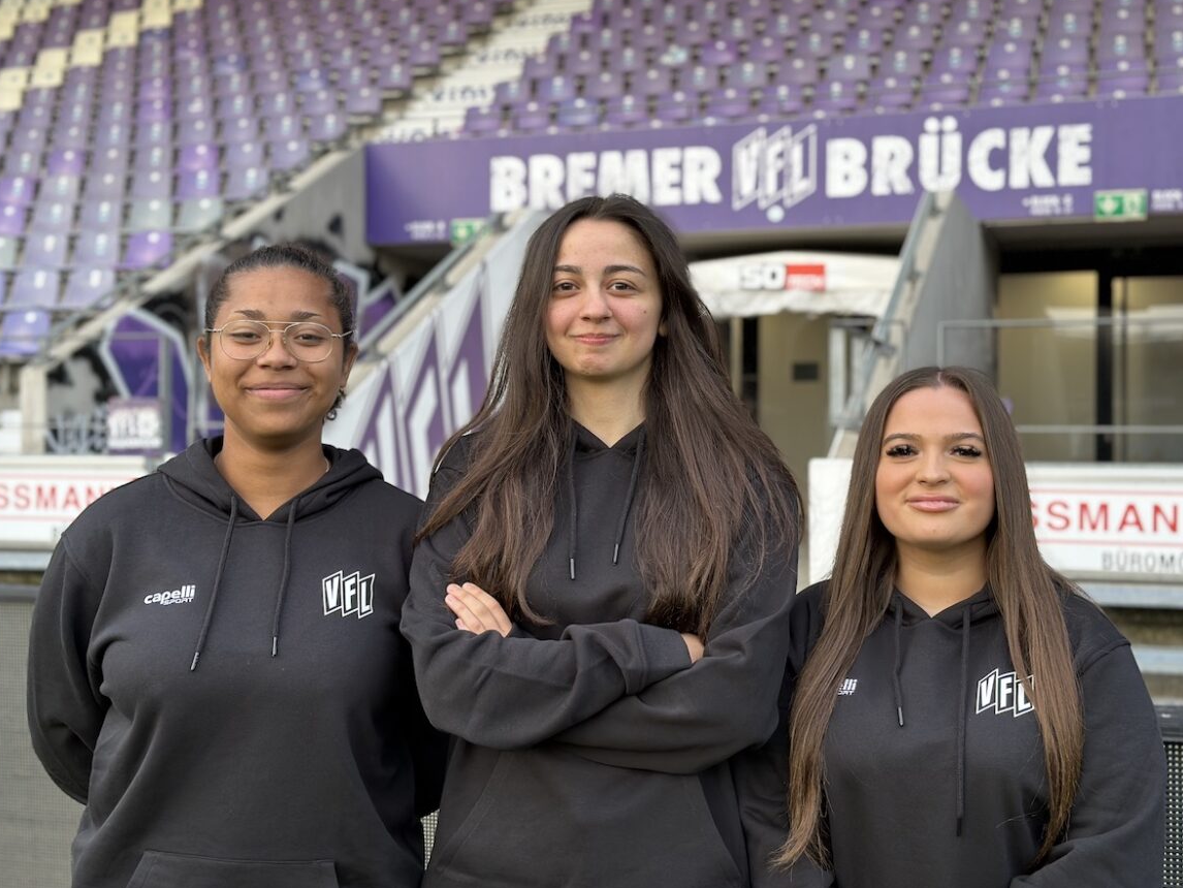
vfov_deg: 29.7
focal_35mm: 49
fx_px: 1675
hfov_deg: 38.9
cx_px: 590
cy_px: 439
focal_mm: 6.86
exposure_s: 1/121
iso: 100
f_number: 1.78
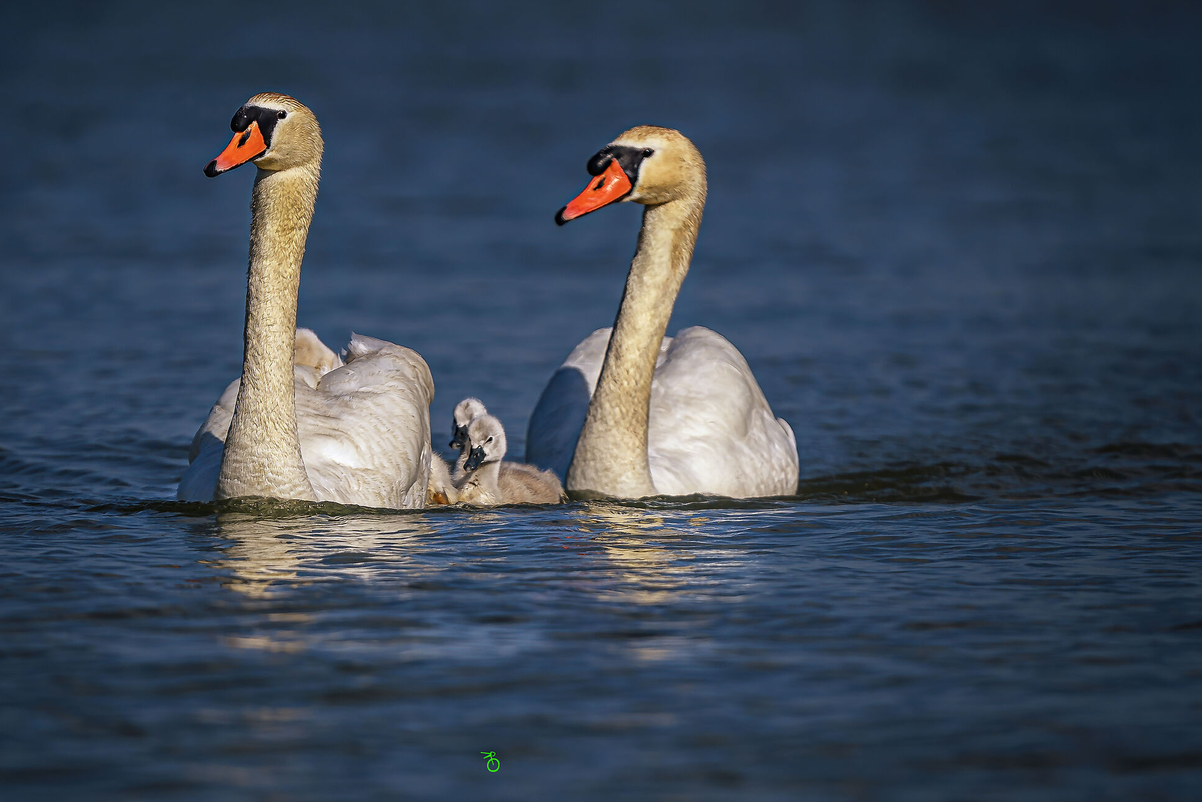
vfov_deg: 1.9
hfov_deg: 2.8
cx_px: 486
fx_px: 24743
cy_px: 308
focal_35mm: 741
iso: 100
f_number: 6.3
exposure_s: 1/2500
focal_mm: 600
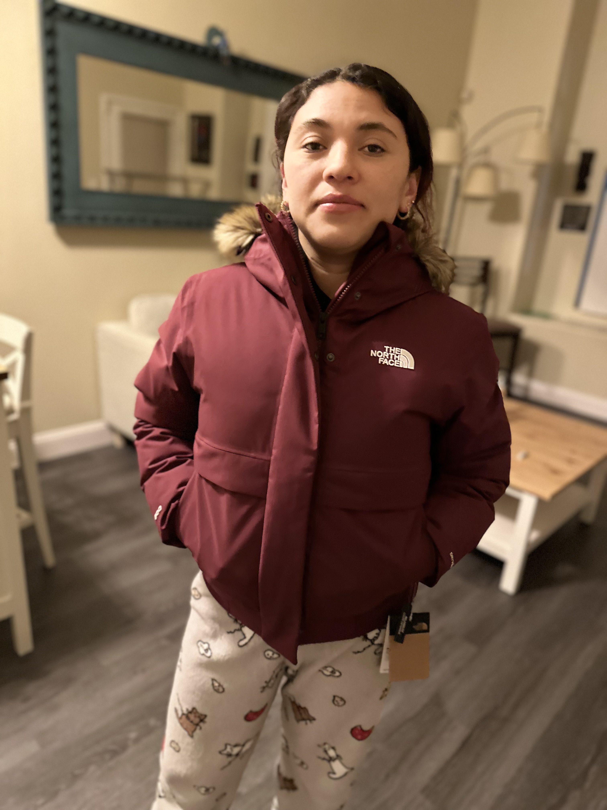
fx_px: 561
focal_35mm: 24
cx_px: 304
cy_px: 405
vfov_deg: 71.6
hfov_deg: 56.8
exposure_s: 1/30
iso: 1000
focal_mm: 6.9
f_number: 1.8
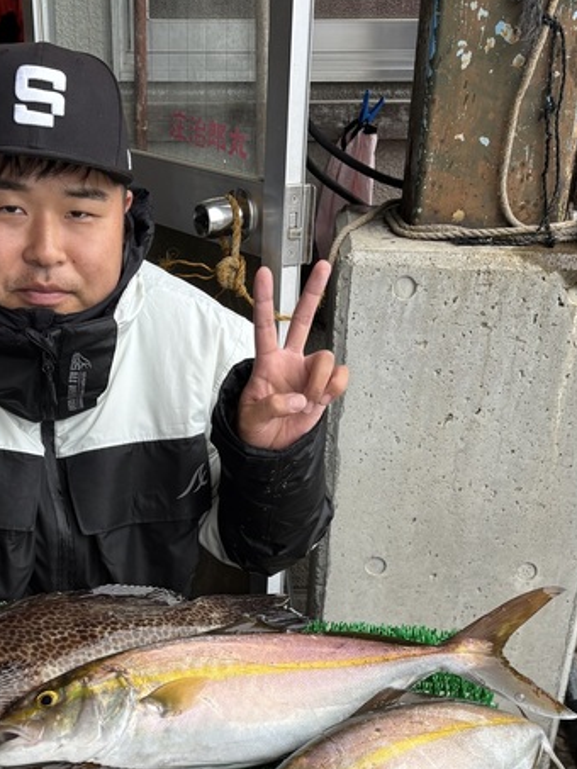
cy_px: 625
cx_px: 185
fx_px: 1089
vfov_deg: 37.4
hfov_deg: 29.5
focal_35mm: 49
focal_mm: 5.96
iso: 40
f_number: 1.6
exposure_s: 1/121
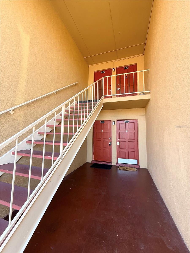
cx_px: 95
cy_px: 126
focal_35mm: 14
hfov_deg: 85.7
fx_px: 102
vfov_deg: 102.1
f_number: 2.2
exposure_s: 1/99
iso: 100
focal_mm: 2.22
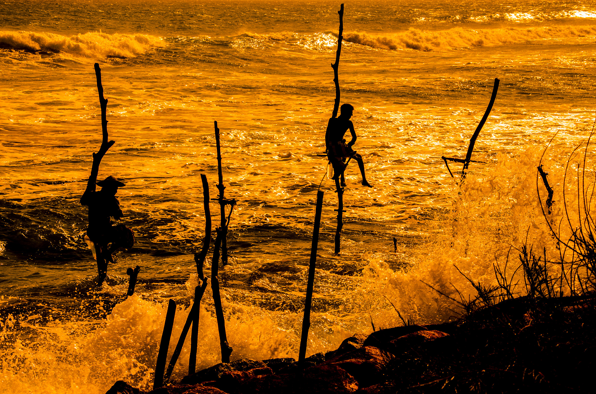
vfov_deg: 15.6
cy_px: 197
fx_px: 1437
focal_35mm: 87
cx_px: 298
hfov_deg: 23.4
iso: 100
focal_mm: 58
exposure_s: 1/320
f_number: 9
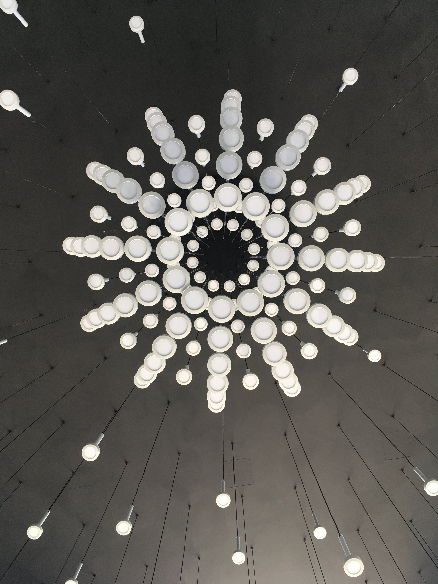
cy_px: 292
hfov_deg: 48.2
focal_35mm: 29
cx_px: 219
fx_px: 489
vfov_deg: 61.7
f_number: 2.2
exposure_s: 1/33
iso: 25
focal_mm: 4.15
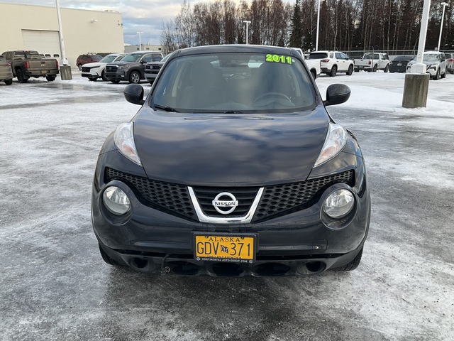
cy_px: 170
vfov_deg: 48.2
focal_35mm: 29
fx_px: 380
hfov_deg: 61.7
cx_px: 227
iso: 20
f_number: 1.8
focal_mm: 3
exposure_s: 1/141
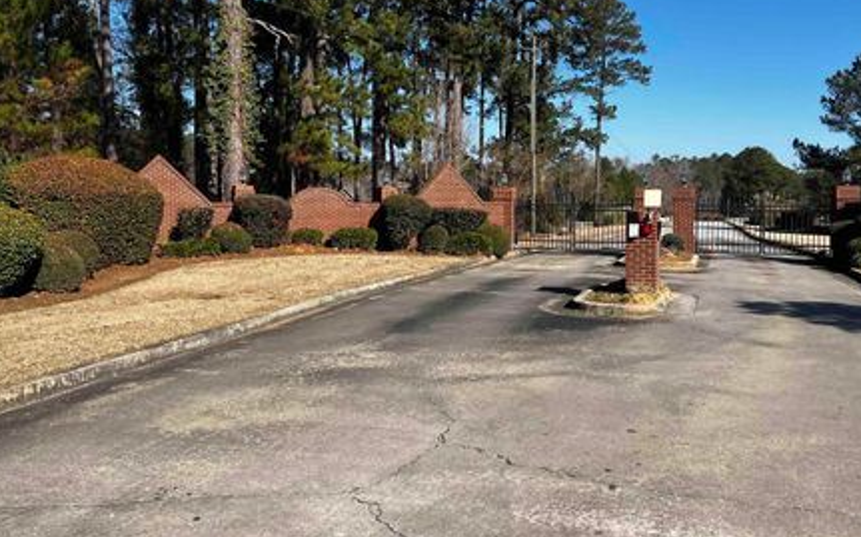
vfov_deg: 39.2
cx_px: 485
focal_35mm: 32
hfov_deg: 59.5
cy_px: 217
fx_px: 751
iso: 50
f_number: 1.5
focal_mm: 5.7
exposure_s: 1/3460
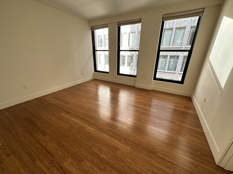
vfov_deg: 85.7
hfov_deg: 102.1
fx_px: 94
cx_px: 116
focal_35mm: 14
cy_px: 87
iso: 40
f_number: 2.2
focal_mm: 2.22
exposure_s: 1/107
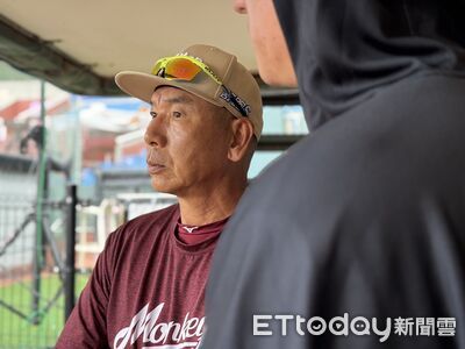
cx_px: 232
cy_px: 174
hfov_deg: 39.7
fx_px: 645
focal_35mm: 48
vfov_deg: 30.3
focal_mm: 6.76
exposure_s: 1/239
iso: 80
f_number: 1.78
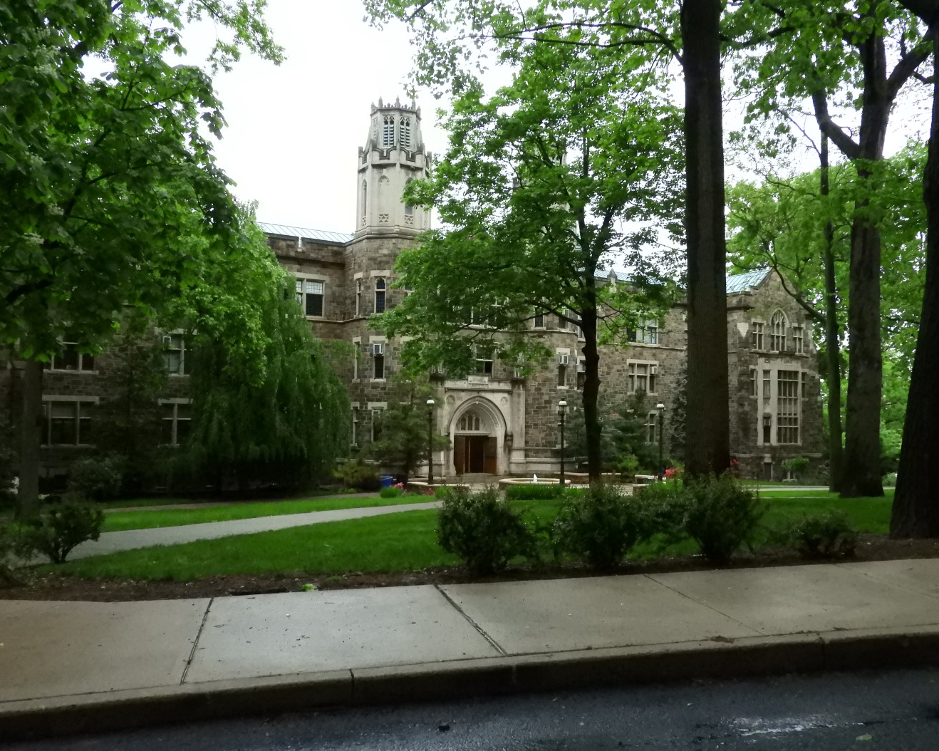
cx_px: 497
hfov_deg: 55.6
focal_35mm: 32
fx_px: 889
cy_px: 373
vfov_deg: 45.8
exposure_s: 1/2000
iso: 1600
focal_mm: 5.4
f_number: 4
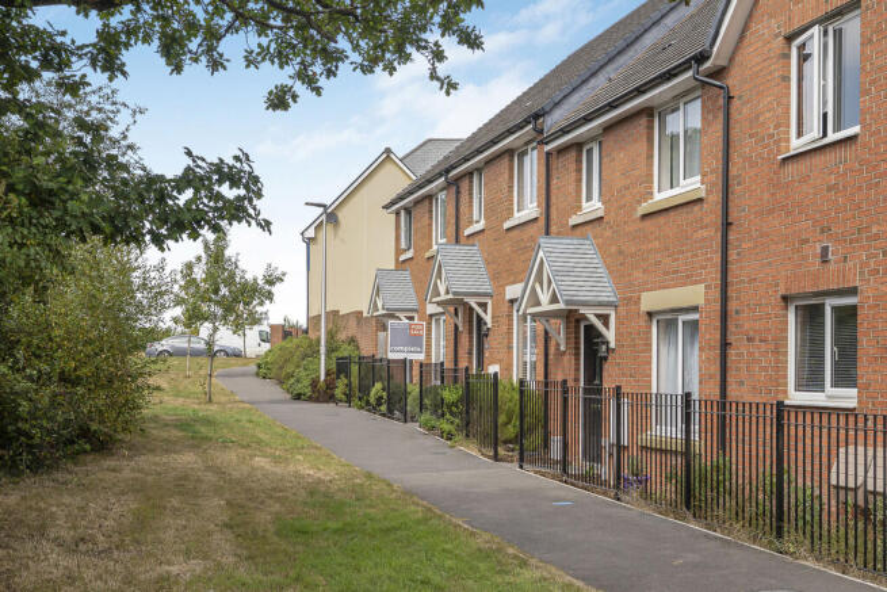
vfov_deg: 31.2
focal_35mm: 43
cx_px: 444
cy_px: 296
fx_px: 1060
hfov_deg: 45.4
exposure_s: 1/250
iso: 200
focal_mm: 29
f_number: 8
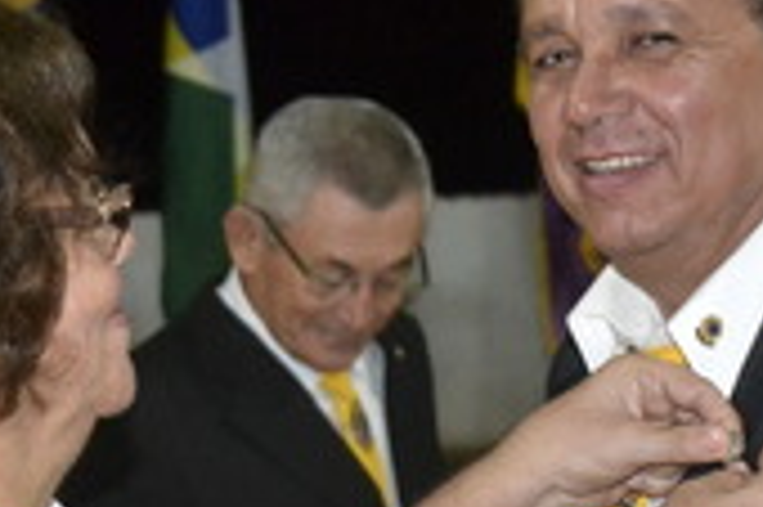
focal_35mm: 140
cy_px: 377
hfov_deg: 14.6
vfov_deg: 9.8
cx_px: 240
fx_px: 2964
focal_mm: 32
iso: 3200
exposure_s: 1/60
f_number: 4.2
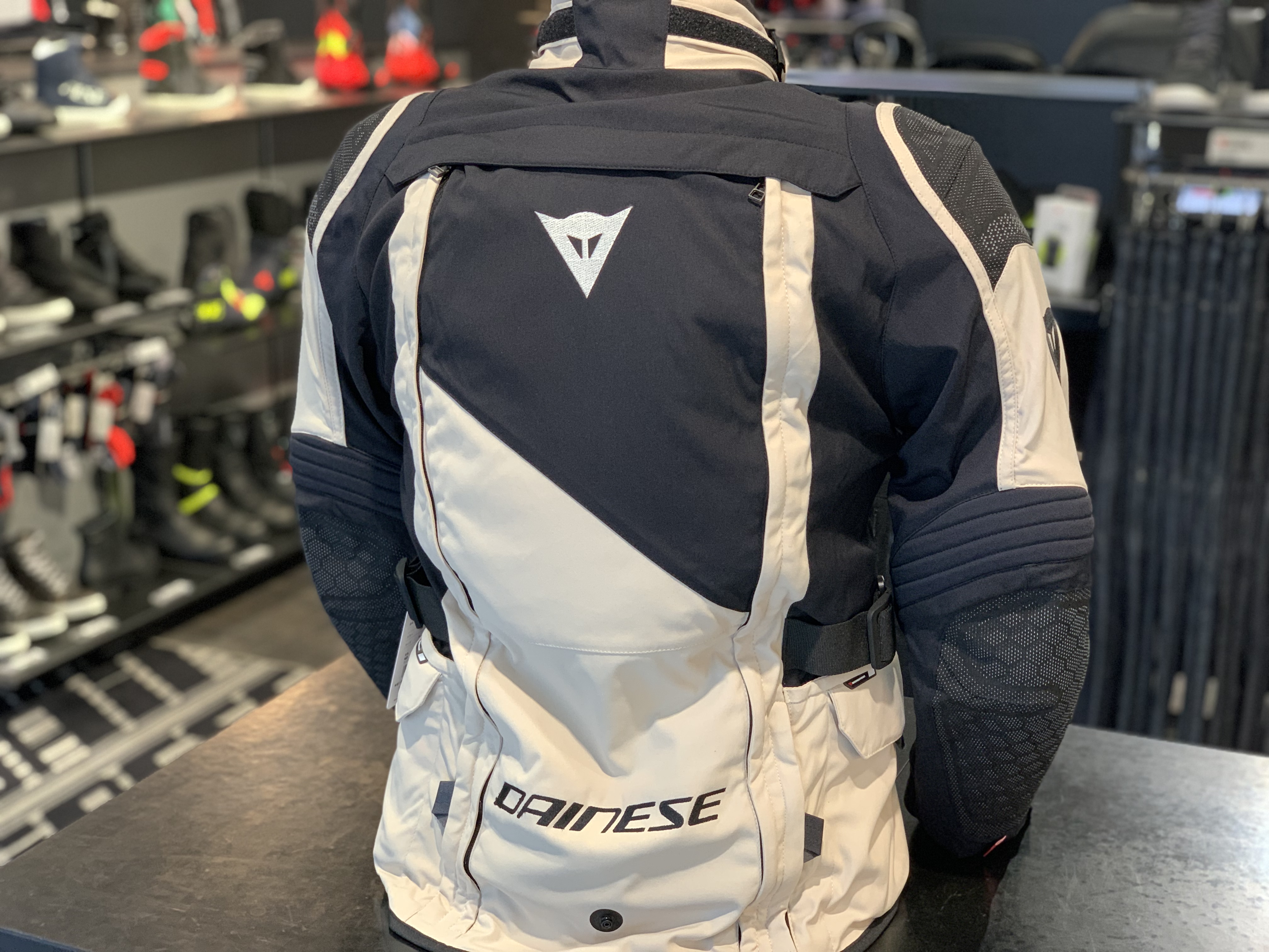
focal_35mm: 52
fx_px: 1906
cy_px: 476
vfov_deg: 28.0
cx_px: 634
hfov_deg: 36.8
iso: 160
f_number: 2.4
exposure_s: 1/60
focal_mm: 6
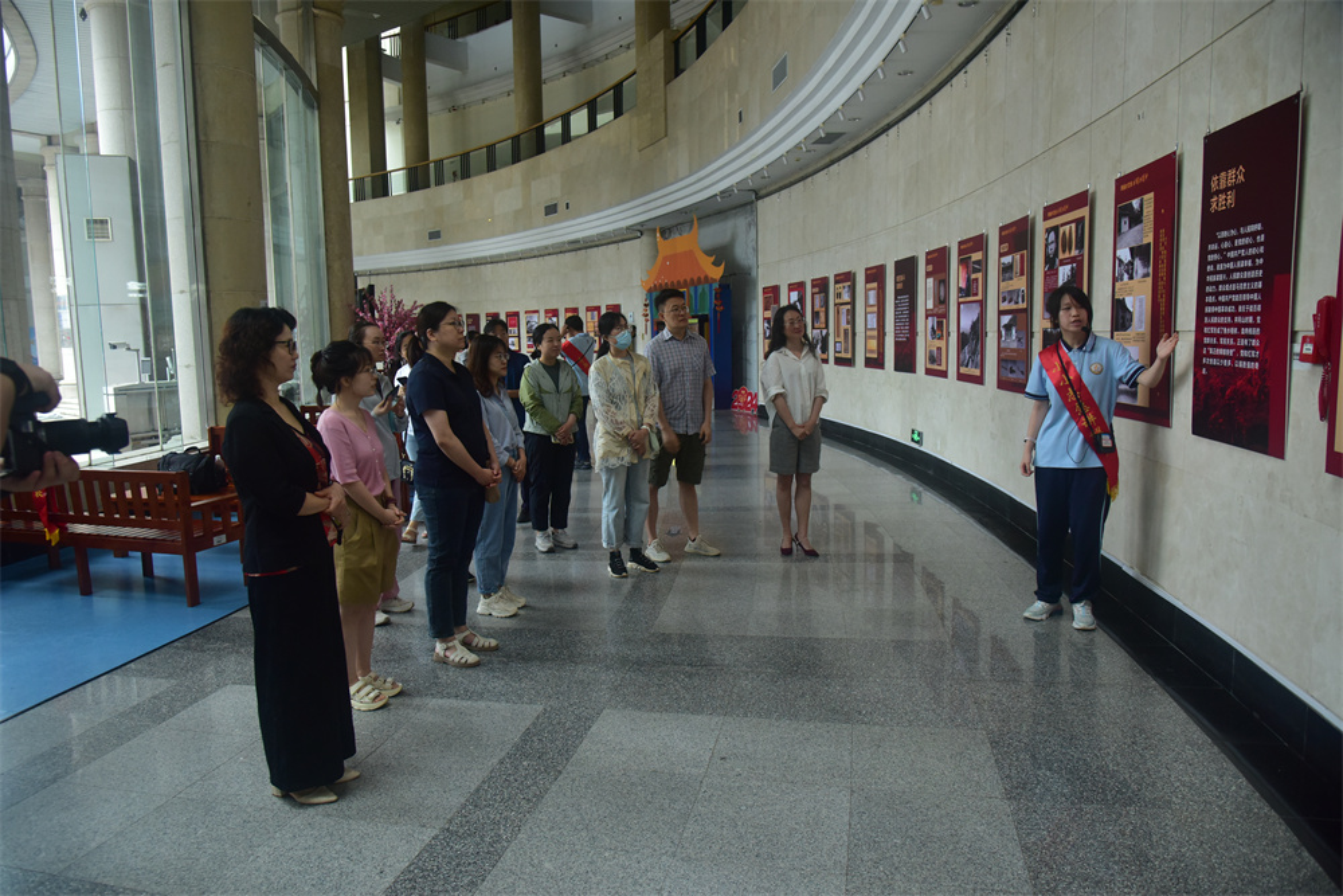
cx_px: 672
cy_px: 448
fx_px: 895
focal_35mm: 24
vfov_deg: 53.1
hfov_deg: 73.7
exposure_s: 1/60
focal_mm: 24
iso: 2000
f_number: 5
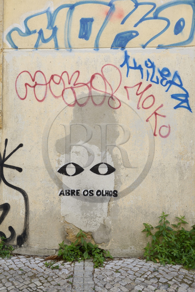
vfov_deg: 58.7
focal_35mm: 32
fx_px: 260
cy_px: 146
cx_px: 98
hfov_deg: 41.1
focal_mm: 32
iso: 200
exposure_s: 1/160
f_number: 8
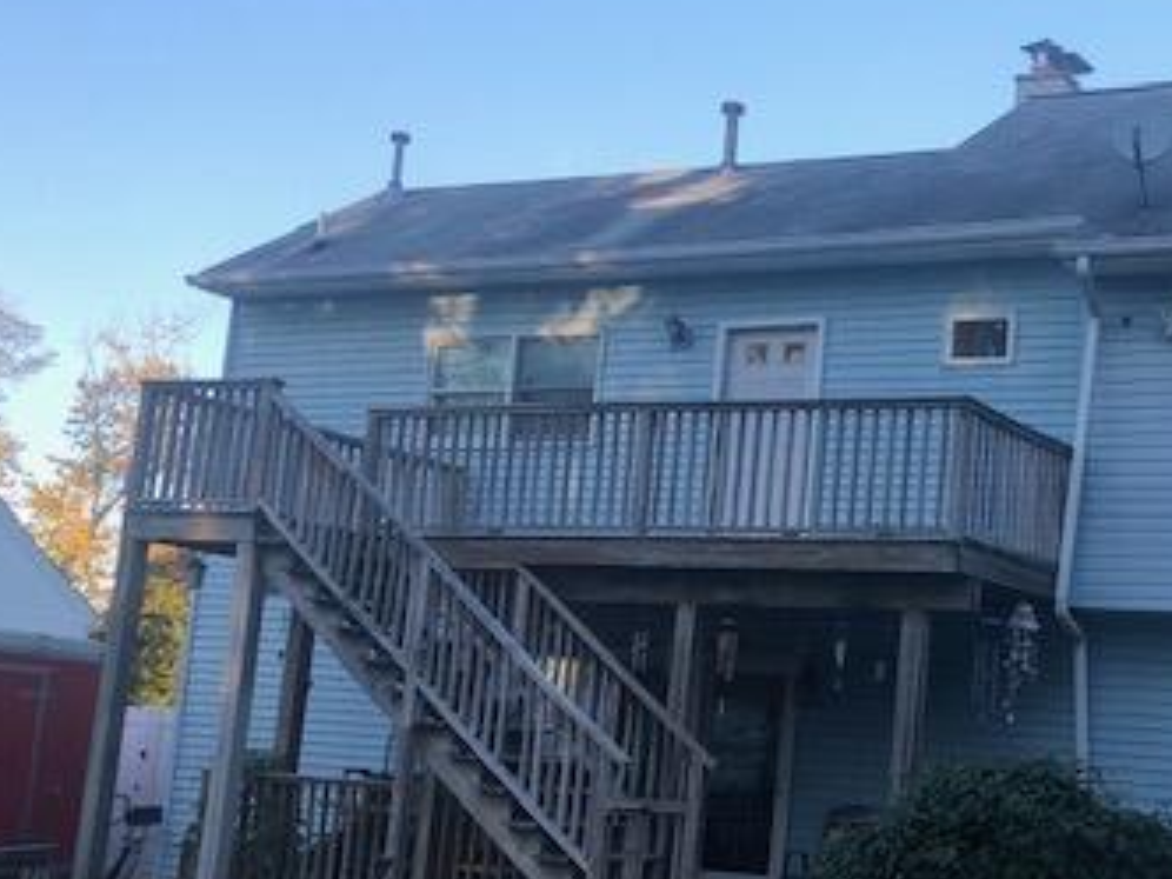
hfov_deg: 33.7
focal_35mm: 54
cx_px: 1048
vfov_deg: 27.0
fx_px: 1828
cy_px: 515
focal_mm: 3.99
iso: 20
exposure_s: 1/284
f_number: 1.8
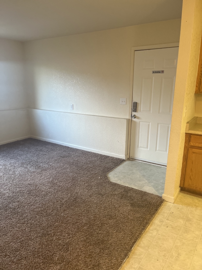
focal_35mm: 26
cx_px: 101
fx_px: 202
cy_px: 135
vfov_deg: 67.3
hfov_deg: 53.1
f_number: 1.6
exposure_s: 1/60
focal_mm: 5.1
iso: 250
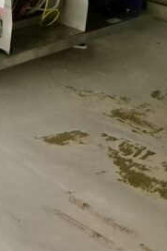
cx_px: -205
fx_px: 627
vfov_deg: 20.5
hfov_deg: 12.6
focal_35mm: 90
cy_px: -83
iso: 2500
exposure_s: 1/100
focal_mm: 5.4
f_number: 1.8
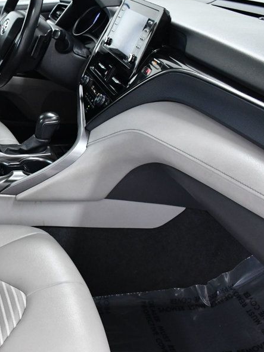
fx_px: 458
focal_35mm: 45
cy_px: 166
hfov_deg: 29.5
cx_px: -15
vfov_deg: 42.1
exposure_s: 1/125
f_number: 5.6
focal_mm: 18
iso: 2500
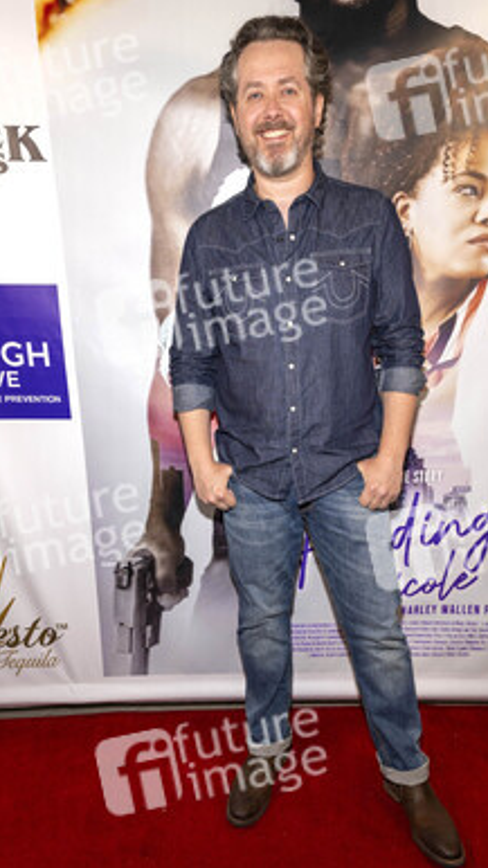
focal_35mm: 26
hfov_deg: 44.3
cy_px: 425
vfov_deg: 71.9
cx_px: 277
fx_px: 598
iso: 400
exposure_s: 1/200
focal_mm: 24
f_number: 5.6
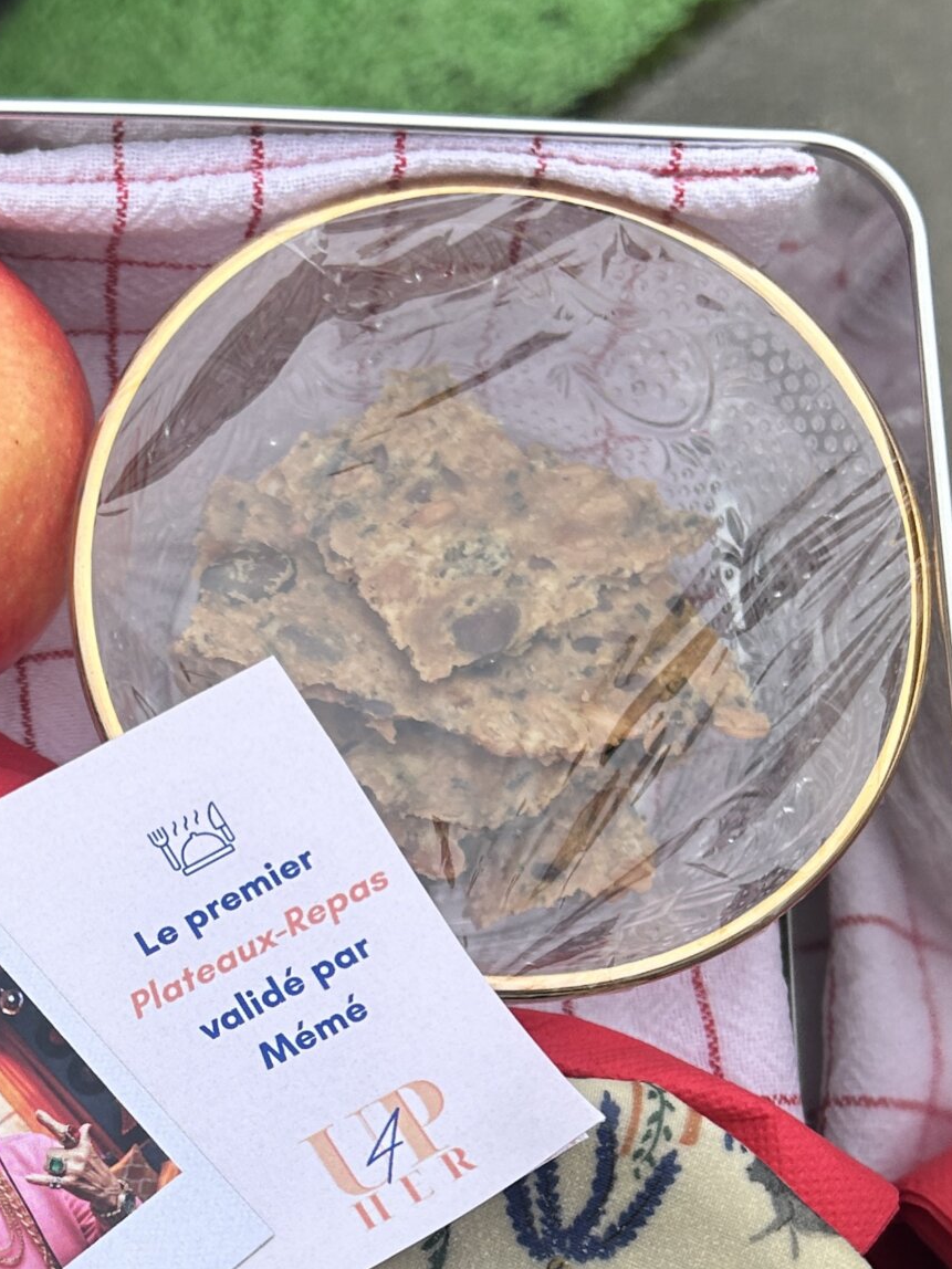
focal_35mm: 58
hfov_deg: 24.1
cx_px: 2
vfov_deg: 32.1
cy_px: 1058
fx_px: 2127
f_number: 1.5
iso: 50
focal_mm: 5.7
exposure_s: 1/1621
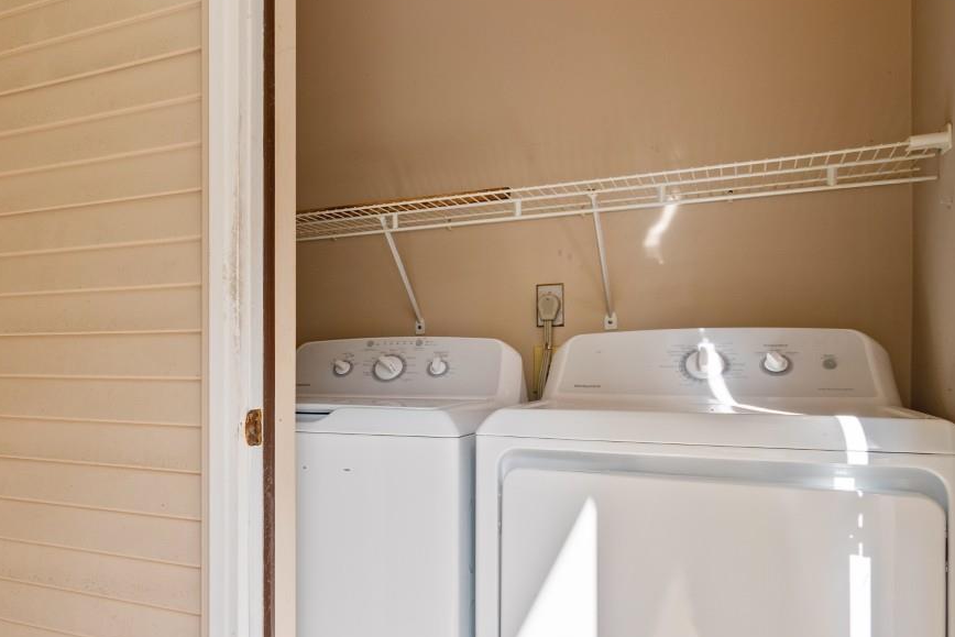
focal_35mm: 28
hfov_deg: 62.1
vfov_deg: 46.3
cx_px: 251
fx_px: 743
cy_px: 366
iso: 100
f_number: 4.5
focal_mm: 10
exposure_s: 1/40
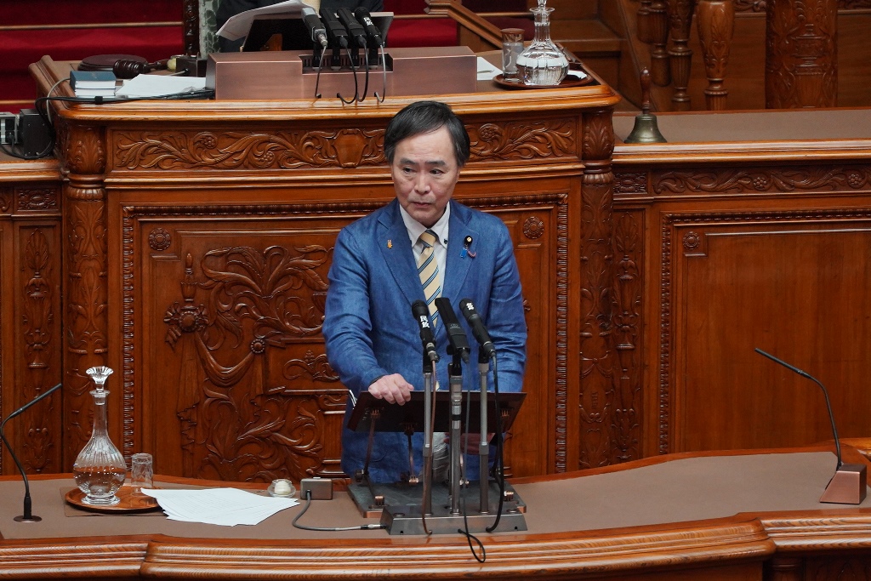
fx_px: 7259
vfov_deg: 4.6
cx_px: 436
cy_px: 290
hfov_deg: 6.9
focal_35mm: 300
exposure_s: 1/160
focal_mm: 200
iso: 2500
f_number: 5.6
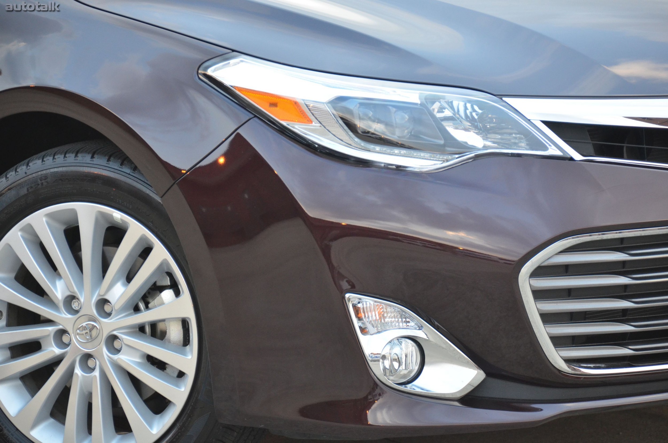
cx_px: 334
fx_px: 4722
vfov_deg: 5.4
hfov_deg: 8.1
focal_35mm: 255
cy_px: 222
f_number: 5.6
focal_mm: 170
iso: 1600
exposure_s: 1/160
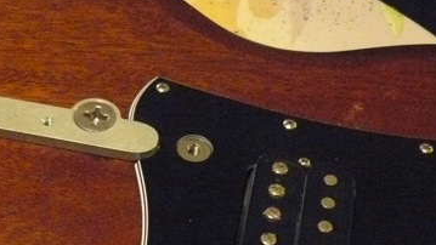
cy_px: 226
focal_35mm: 84
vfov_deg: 14.2
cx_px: 74
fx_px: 971
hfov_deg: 24.8
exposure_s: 1/10
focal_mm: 6
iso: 800
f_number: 2.8
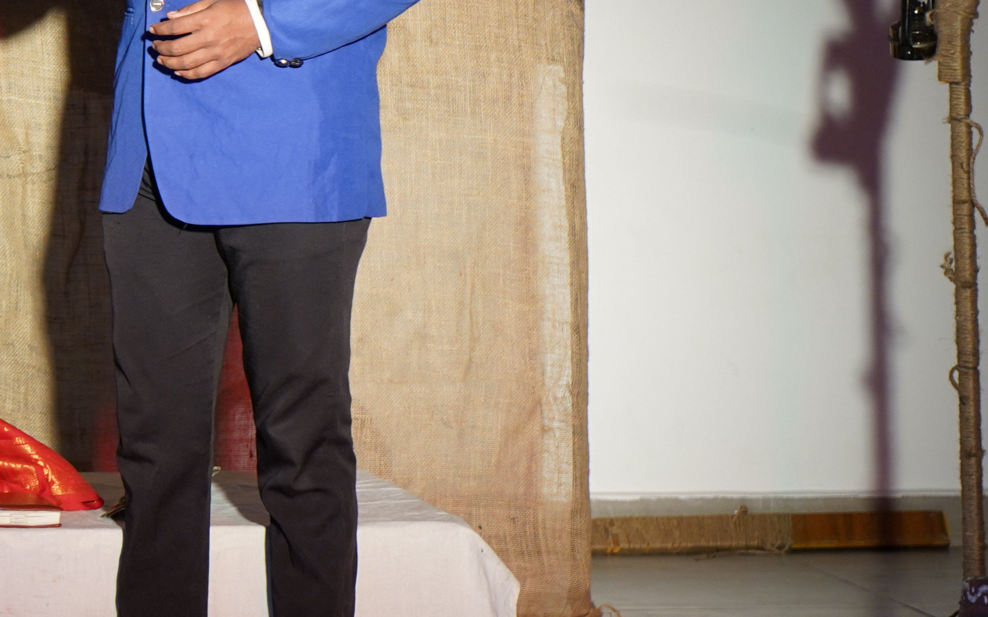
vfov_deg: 7.2
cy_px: 132
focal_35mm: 181
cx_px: -69
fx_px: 4874
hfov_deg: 11.4
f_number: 5.6
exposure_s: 1/80
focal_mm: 70
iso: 500
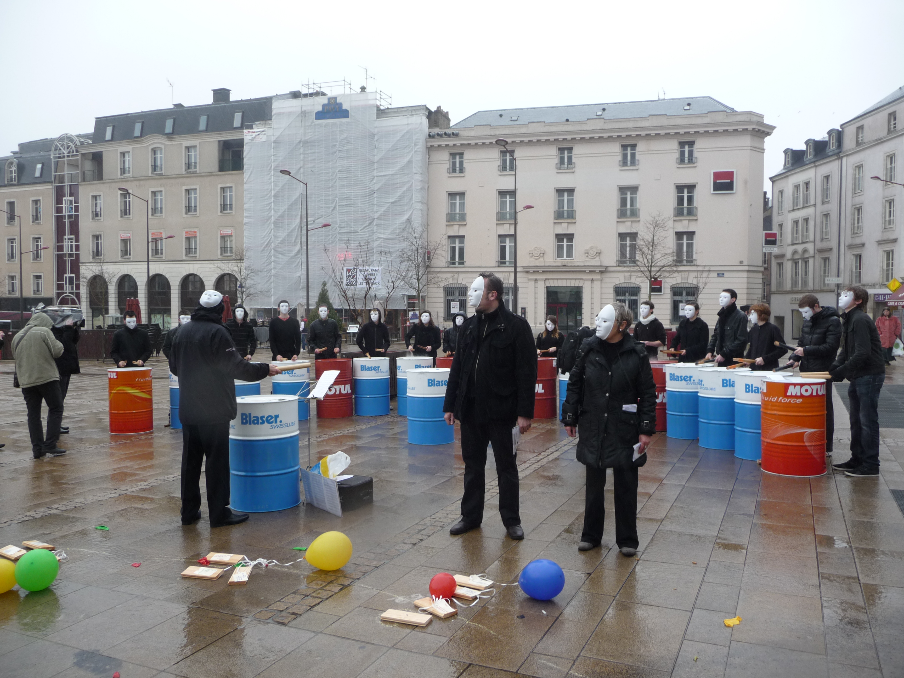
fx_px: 731
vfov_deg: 49.7
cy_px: 339
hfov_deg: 63.4
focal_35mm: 28
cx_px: 452
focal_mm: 4.7
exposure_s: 1/125
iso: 100
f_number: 3.3
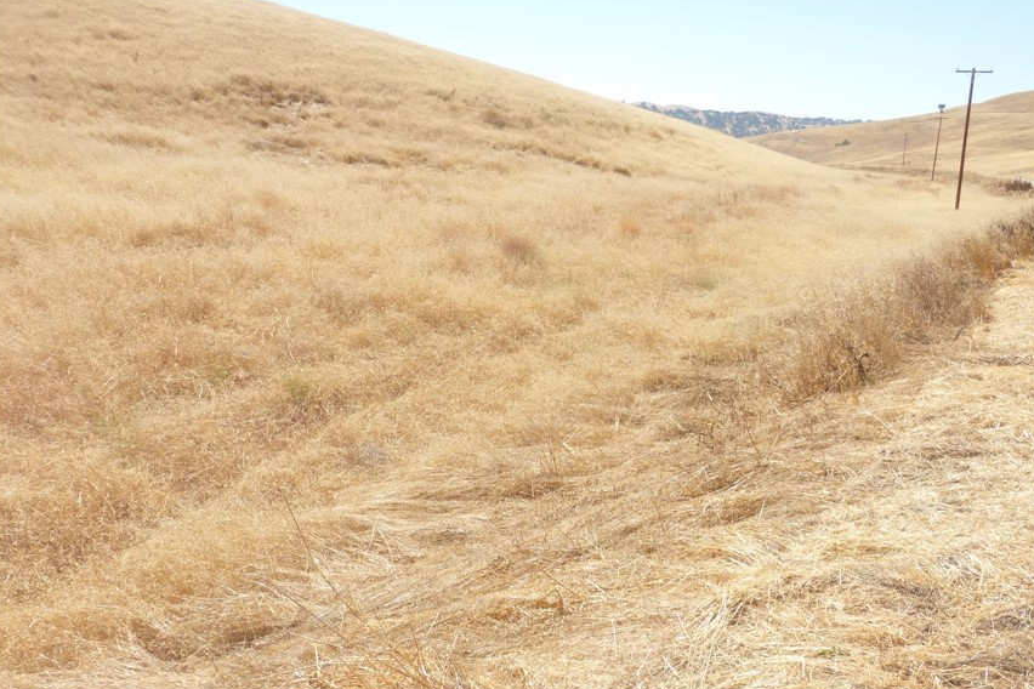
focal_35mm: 30
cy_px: 394
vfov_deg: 43.5
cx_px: 612
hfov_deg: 61.5
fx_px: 862
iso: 100
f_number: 4
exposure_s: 1/640
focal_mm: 4.3
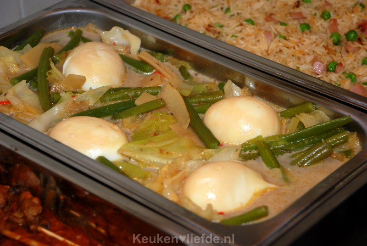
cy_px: 123
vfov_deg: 13.1
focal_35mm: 105
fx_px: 1072
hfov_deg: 19.4
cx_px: 184
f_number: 5.6
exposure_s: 1/60
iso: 200
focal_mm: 70
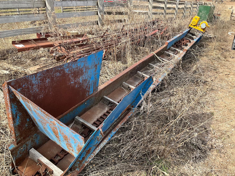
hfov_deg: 61.7
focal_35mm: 29
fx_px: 197
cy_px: 88
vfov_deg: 48.2
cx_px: 118
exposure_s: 1/509
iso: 25
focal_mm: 3
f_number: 1.8
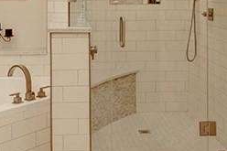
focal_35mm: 62
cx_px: 99
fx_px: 391
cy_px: -21
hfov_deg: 32.4
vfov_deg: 20.7
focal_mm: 16
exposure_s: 1/40
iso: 400
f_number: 10
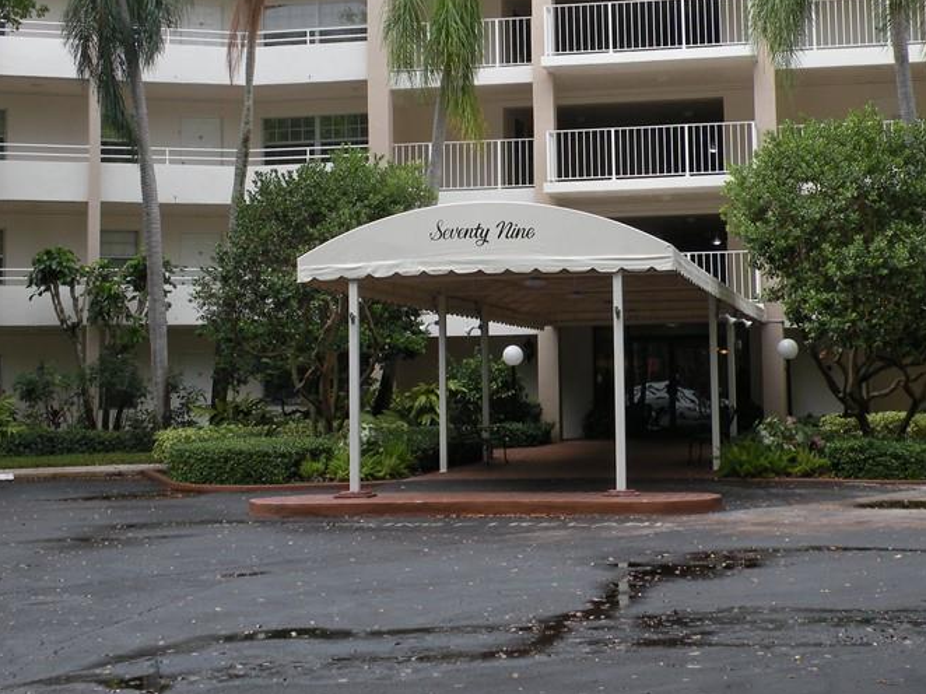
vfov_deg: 22.4
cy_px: 208
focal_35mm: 65
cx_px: 551
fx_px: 1738
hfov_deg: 29.8
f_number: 4.5
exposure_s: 1/140
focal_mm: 7.4
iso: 64
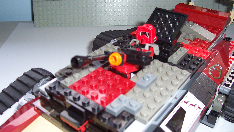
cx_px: 114
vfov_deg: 31.2
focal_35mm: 38
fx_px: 236
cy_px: 63
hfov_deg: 52.8
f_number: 2.7
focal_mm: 5.6
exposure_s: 1/60
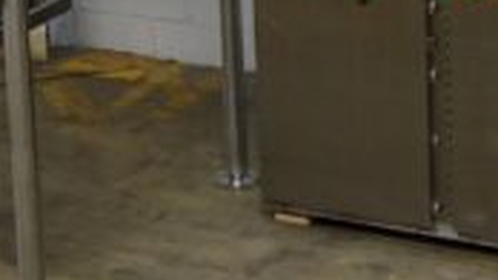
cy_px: -136
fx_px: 1823
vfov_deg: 8.6
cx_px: 143
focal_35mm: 138
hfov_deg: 15.5
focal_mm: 7.29
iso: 250
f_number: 4.5
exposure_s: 1/50
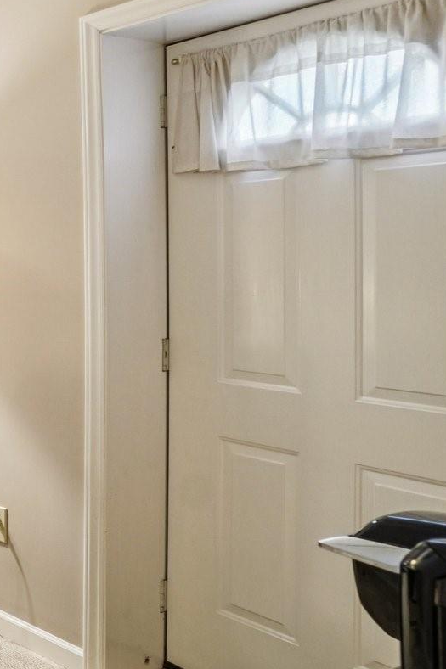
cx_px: -358
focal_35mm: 39
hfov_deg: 21.7
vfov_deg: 49.4
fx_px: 725
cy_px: 285
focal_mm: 10
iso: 400
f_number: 8
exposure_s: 1/4
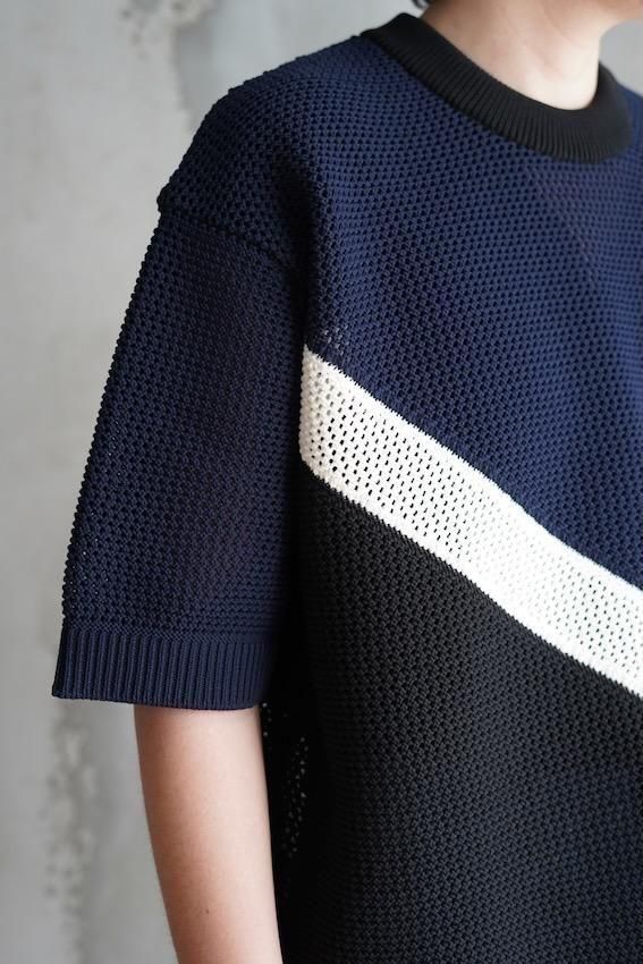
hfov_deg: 27.0
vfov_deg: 39.6
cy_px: 482
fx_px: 1339
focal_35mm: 50
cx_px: 322
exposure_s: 1/100
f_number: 3.5
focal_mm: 50
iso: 2000
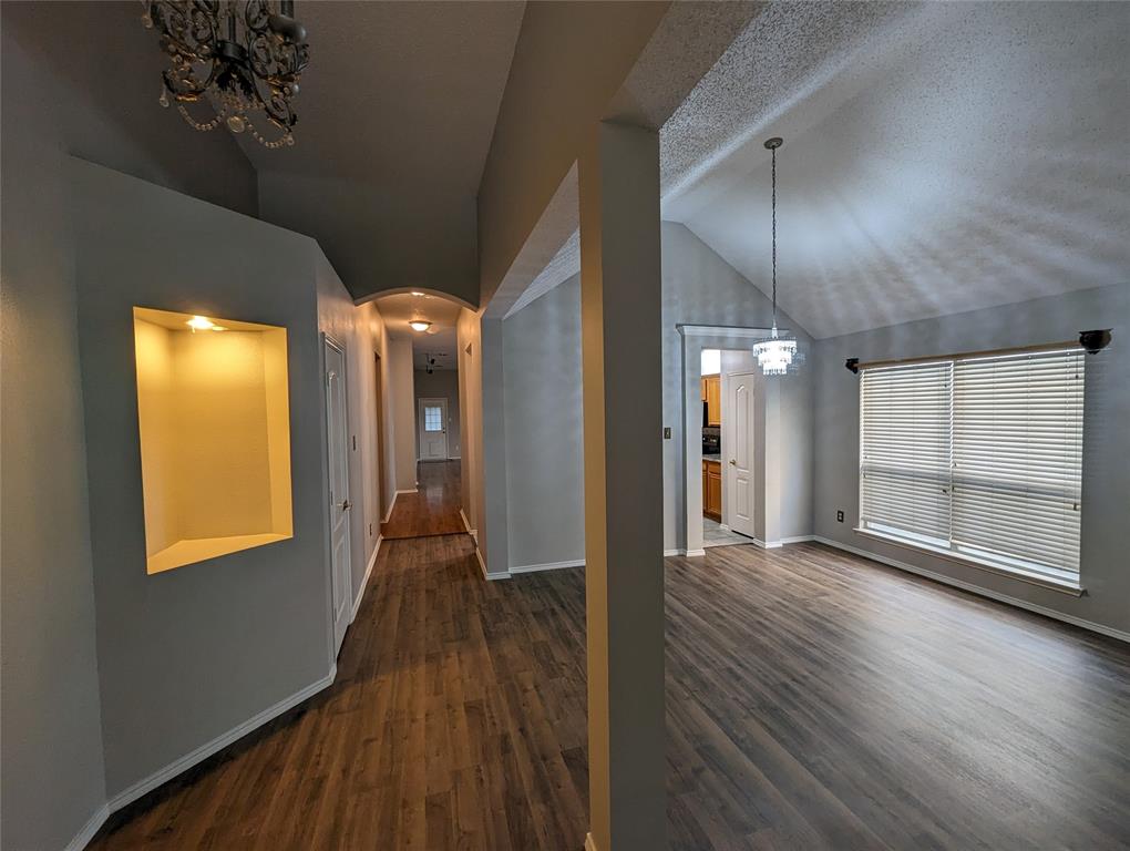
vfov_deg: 90.1
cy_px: 426
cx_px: 565
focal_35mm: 13
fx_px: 425
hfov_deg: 106.1
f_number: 2.2
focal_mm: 1.95
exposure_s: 1/23.8
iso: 74
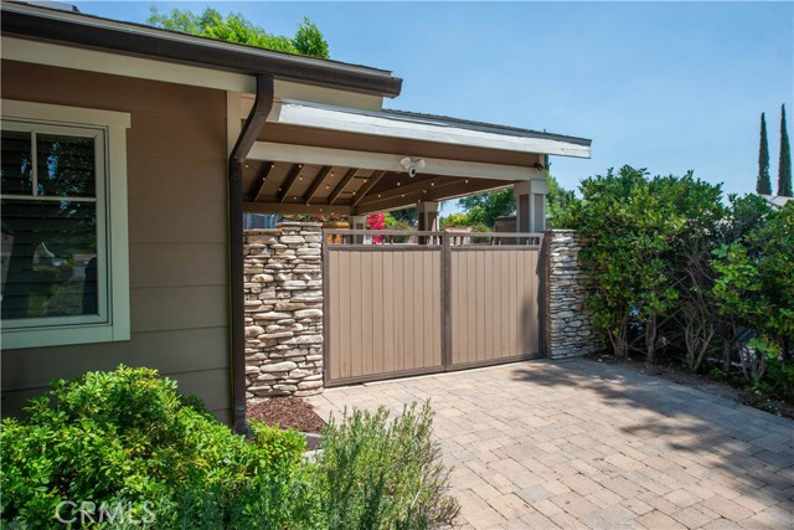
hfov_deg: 76.1
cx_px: 397
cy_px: 265
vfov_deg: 55.1
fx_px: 507
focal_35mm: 23
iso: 400
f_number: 7.1
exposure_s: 1/1000
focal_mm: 23
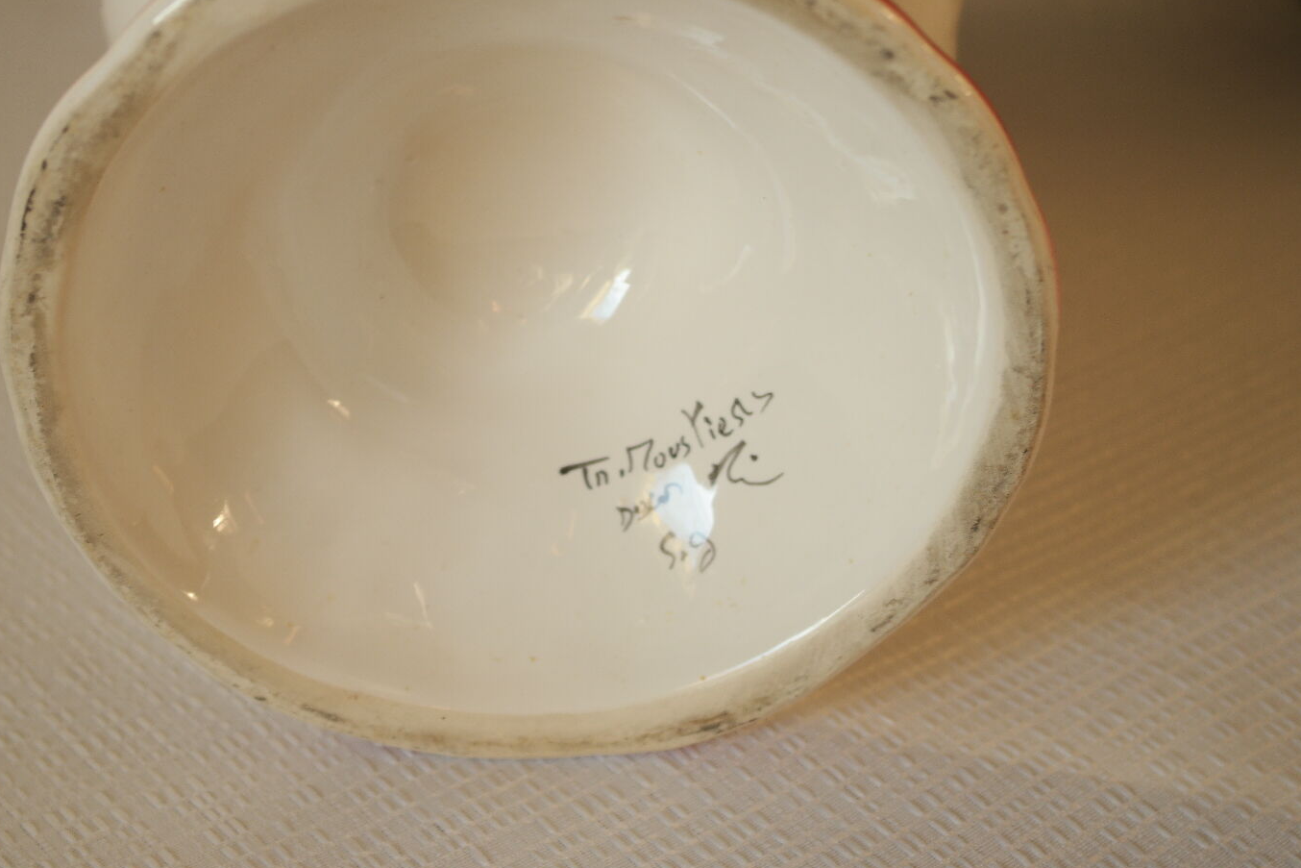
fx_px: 2674
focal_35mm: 74
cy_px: 343
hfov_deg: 27.3
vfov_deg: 18.4
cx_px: 528
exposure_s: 1/30
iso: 200
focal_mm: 38
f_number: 6.3
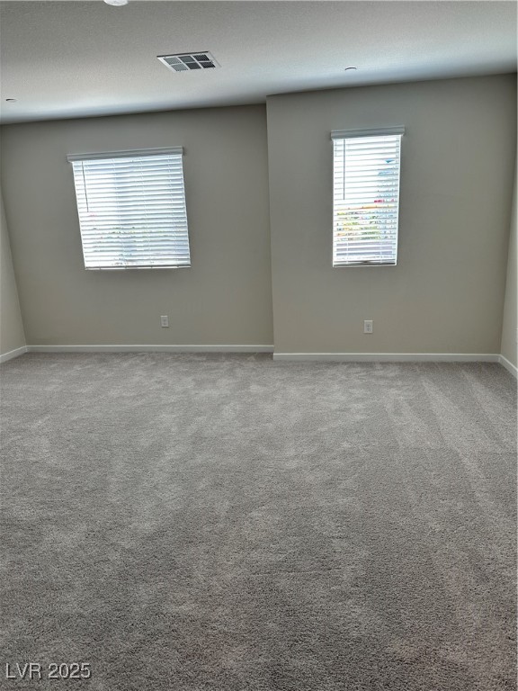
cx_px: 259
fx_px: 479
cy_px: 346
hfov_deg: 56.8
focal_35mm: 24
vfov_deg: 71.6
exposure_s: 1/133
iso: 100
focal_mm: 6.86
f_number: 1.78
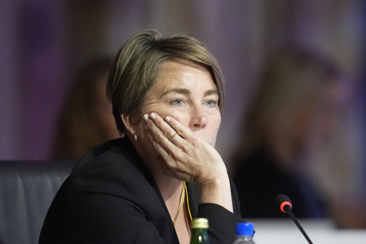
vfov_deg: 2.3
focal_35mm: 600
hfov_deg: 3.4
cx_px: 183
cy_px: 122
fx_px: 6100
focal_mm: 400
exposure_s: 1/500
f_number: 2.8
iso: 8000
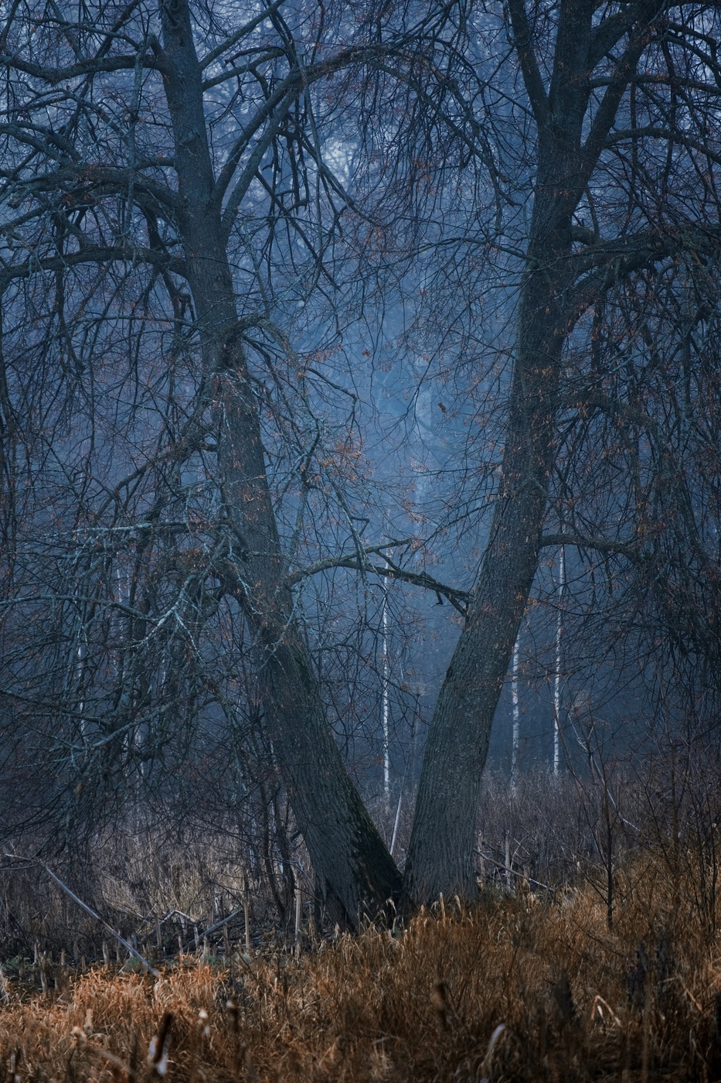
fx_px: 9014
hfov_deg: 4.6
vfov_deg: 6.9
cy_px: 542
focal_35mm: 300
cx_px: 360
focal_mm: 200
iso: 200
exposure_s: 1/160
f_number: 4.8
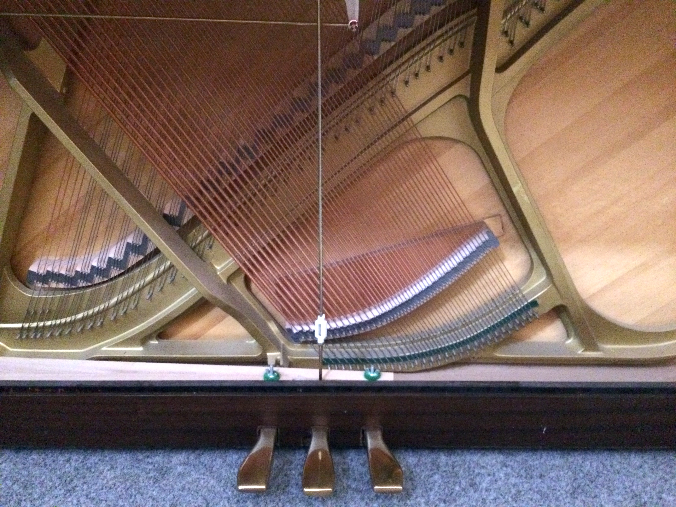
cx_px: 338
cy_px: 254
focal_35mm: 29
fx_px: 566
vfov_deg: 48.2
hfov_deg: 61.7
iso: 800
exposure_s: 1/17
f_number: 2.2
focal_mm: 4.15
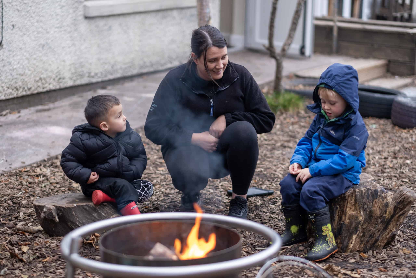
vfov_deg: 16.3
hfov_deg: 24.2
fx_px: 971
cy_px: 139
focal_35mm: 84
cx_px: 208
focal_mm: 56
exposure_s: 1/320
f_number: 1.6
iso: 125
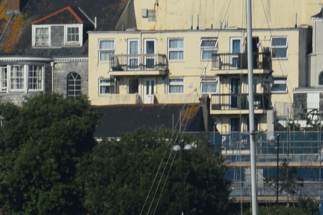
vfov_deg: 2.0
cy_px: 103
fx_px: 6275
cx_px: 122
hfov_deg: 2.9
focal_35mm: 699
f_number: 10
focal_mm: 105
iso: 200
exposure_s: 1/400
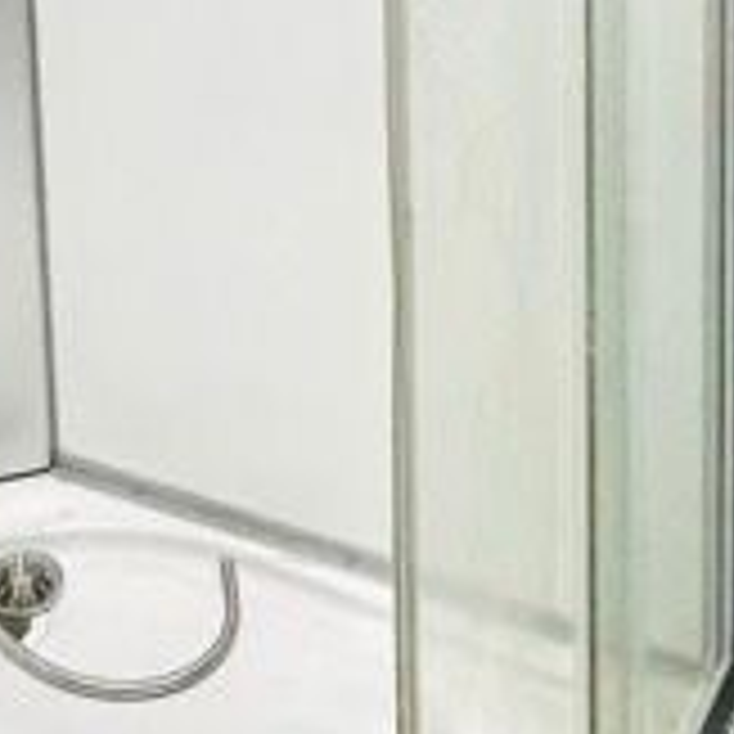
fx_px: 1727
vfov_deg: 19.6
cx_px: 230
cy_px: -482
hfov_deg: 23.9
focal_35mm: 72
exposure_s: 1/50
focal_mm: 1.57
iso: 125
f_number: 1.8
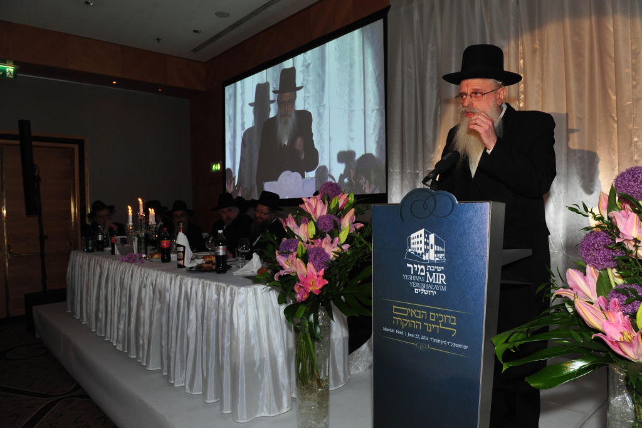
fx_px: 428
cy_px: 214
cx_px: 321
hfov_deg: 73.8
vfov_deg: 53.1
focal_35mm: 24
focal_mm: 24
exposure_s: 1/60
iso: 640
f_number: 6.3
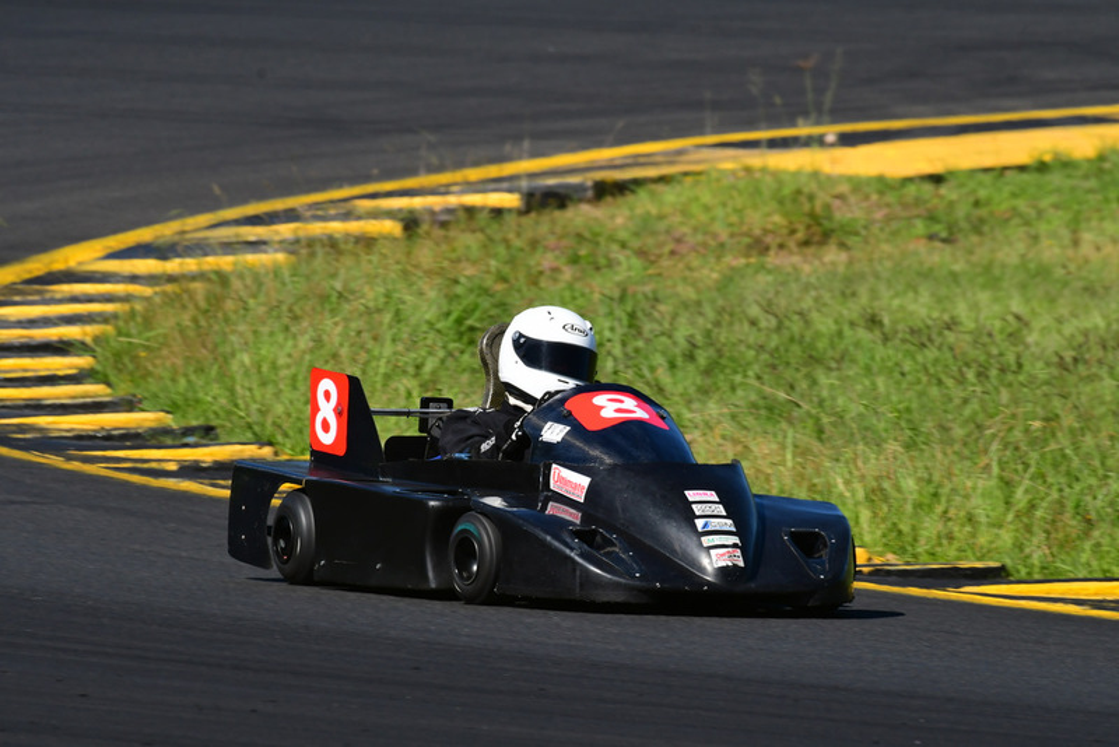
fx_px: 23320
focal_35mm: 750
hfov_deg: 2.7
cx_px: 560
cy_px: 374
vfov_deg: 1.8
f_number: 11
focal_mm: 500
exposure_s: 1/640
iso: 400
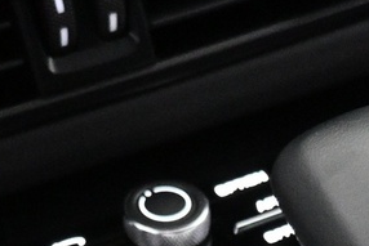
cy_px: 630
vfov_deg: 8.9
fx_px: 1395
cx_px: 427
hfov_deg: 14.6
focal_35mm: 136
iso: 4000
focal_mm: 16
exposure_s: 1/50
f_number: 3.5
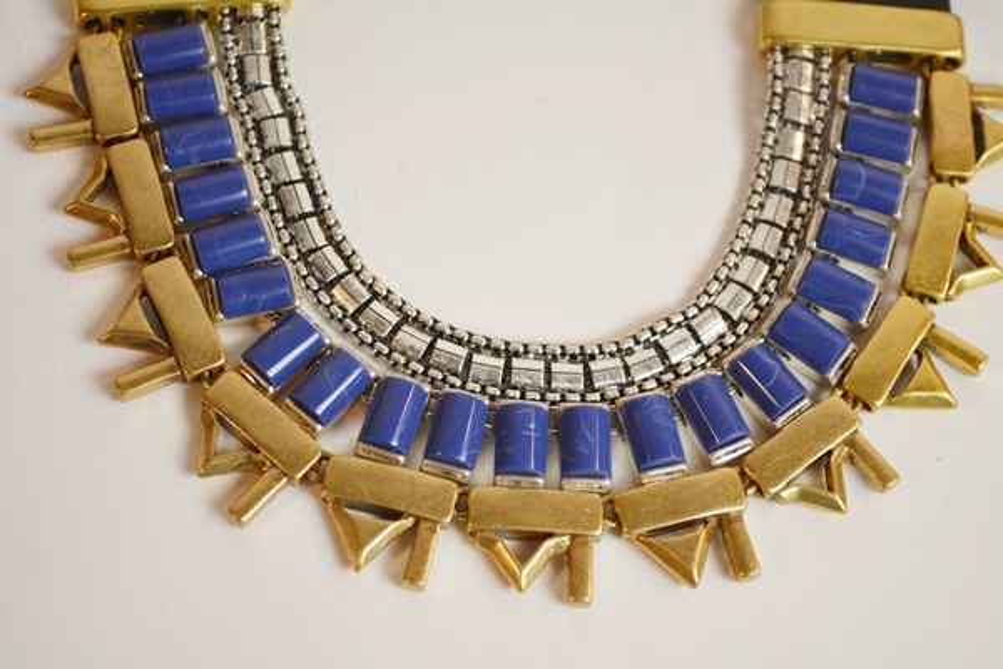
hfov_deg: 27.0
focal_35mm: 75
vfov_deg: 18.2
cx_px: 502
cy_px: 334
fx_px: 2089
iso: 280
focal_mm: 50
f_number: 5.6
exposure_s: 1/125
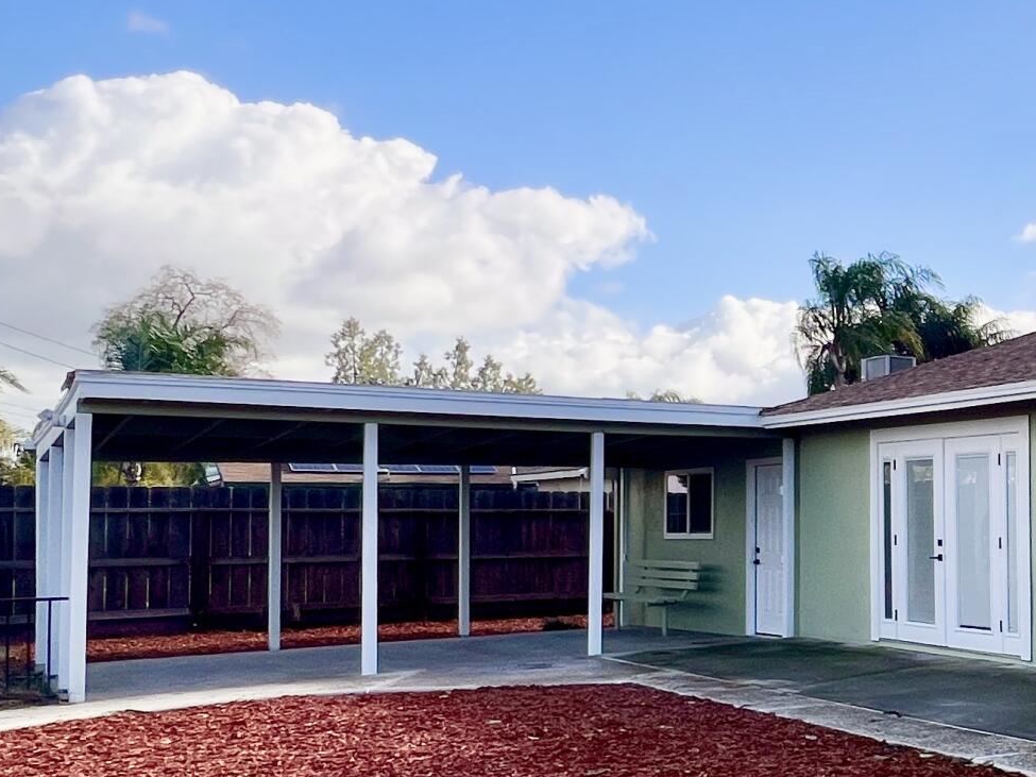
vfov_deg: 35.8
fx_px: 1197
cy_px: 477
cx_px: 1244
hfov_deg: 36.2
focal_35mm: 40
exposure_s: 1/1220
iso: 32
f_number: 1.8
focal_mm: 1.57
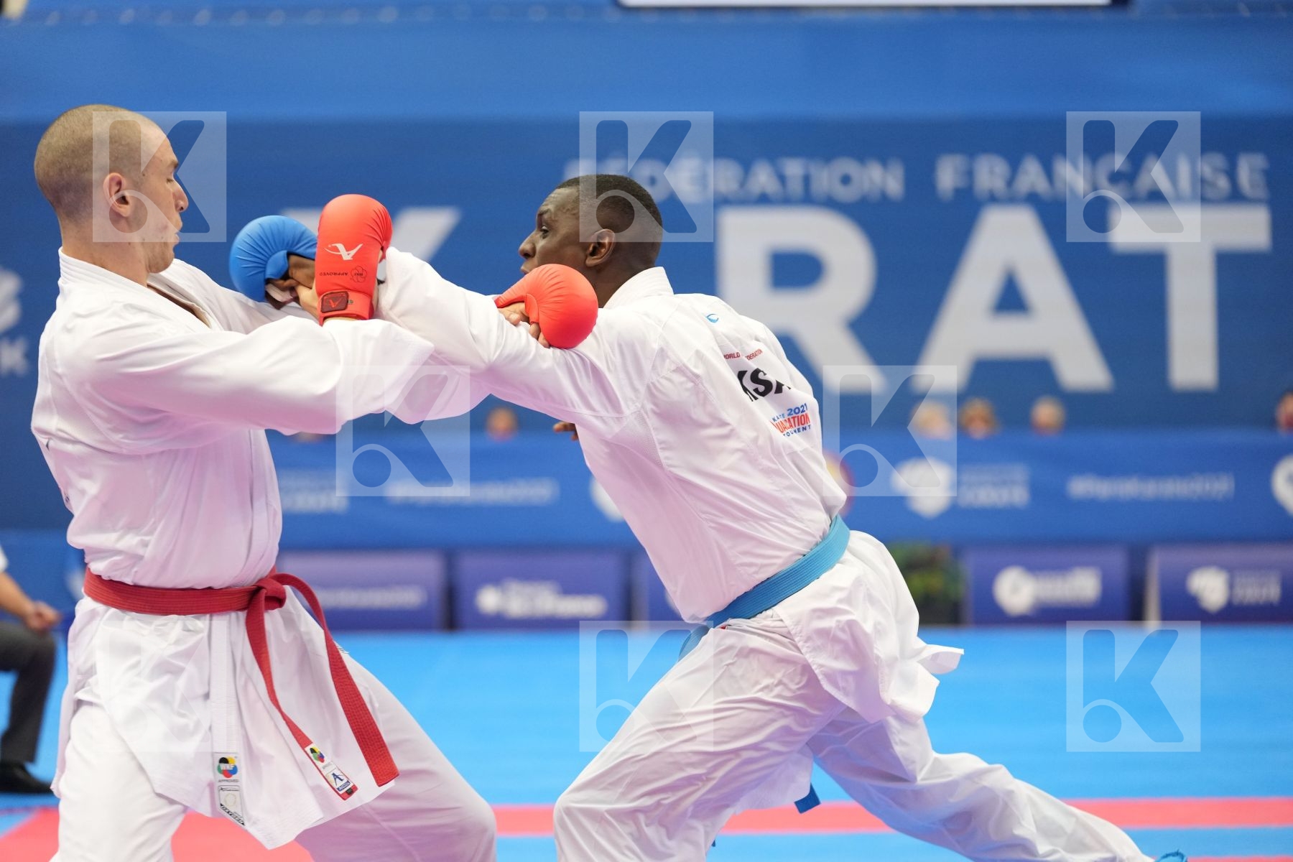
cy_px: 431
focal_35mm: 111
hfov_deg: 18.4
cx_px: 646
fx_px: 3986
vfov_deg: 12.3
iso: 3200
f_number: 2.8
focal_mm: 111
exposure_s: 1/1000
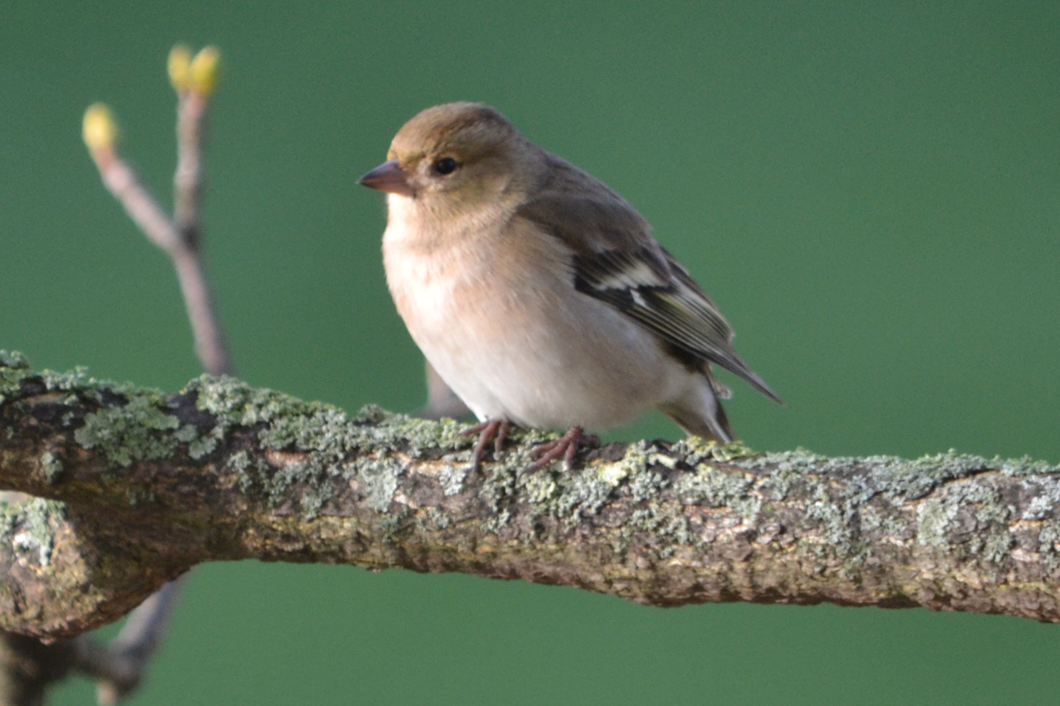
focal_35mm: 450
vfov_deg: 3.1
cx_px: 530
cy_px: 353
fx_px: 13249
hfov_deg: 4.6
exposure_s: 1/500
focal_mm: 300
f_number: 5.6
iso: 1000
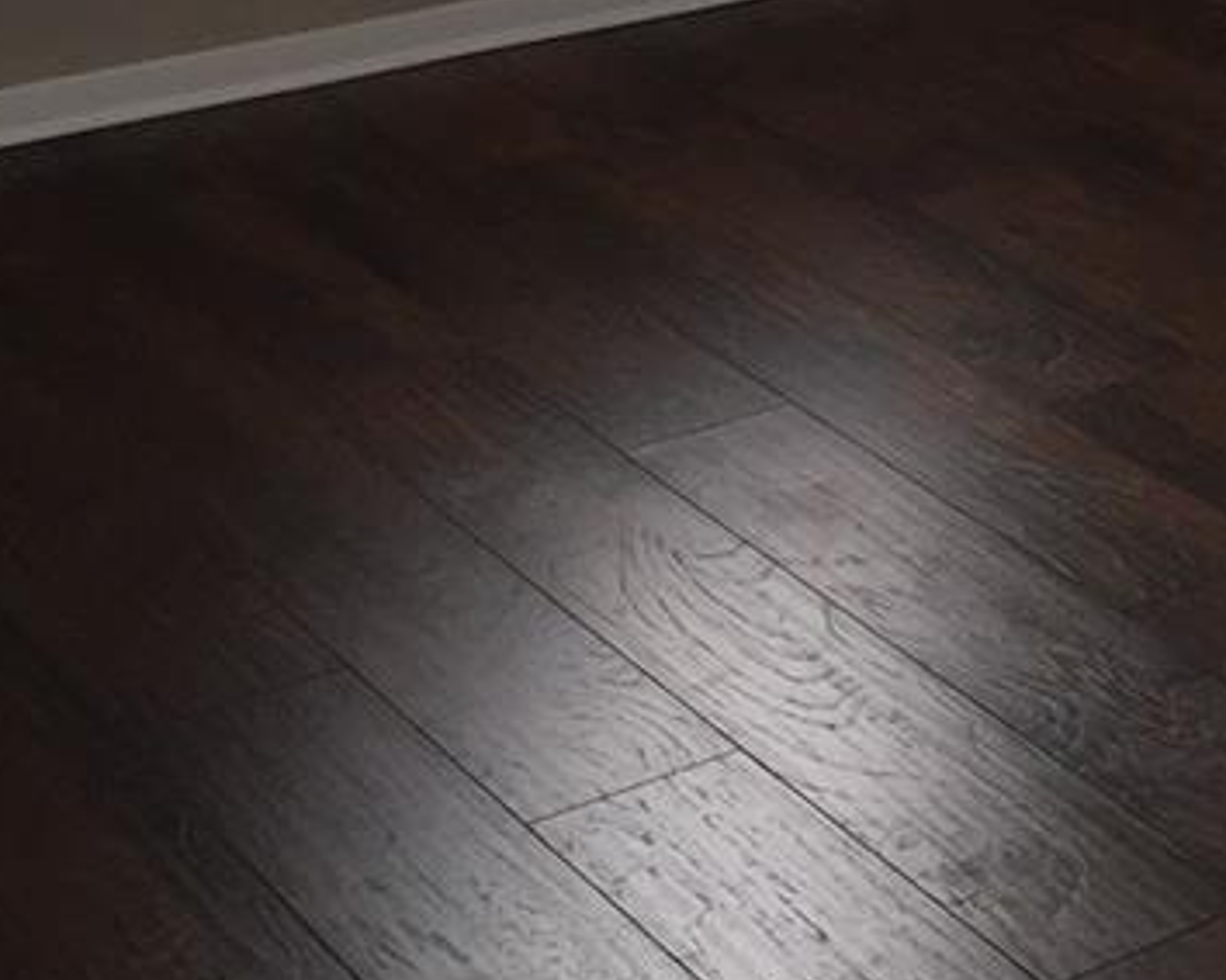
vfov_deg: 15.3
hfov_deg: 19.5
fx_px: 3482
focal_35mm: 96
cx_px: 1146
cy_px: -277
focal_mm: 4.15
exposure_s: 1/120
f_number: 2.2
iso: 50
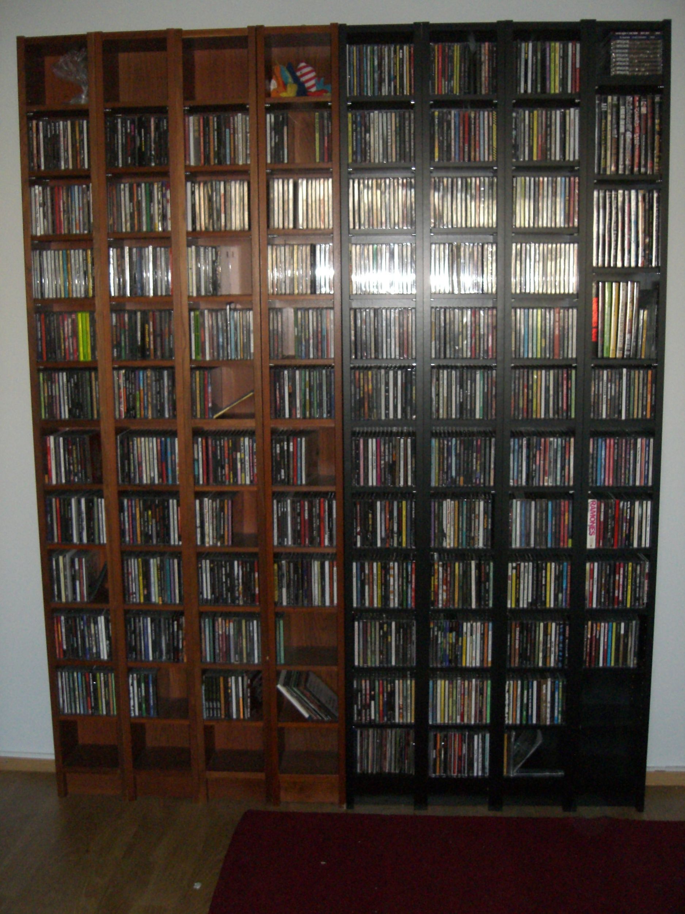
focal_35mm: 38
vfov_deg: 49.0
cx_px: 342
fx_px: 1003
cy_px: 457
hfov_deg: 37.7
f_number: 3.1
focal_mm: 6.3
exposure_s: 1/60
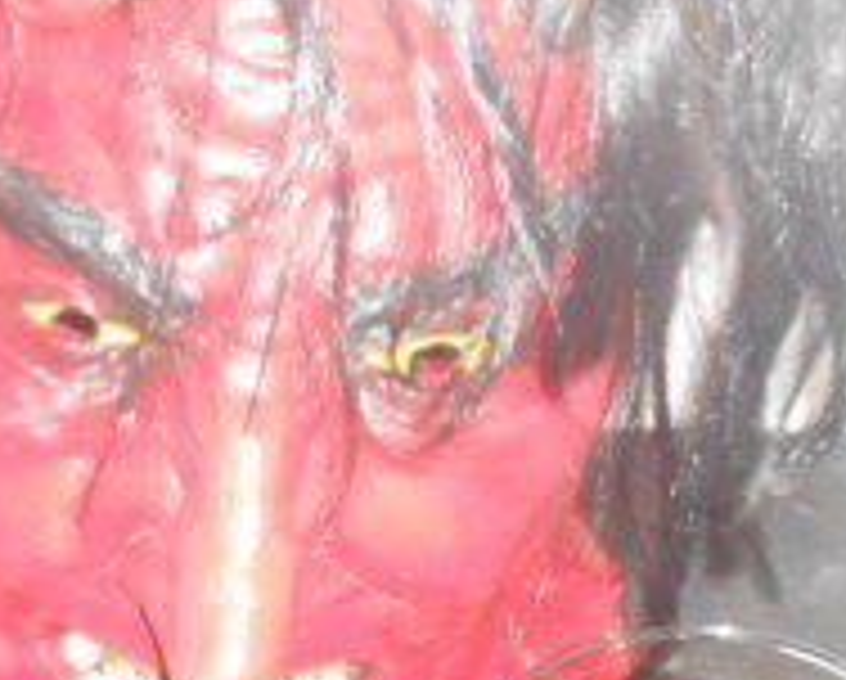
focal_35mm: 146
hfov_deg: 12.8
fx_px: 3661
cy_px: 531
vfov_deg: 10.6
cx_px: -194
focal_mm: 7.8
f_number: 4.5
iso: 800
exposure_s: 1/30
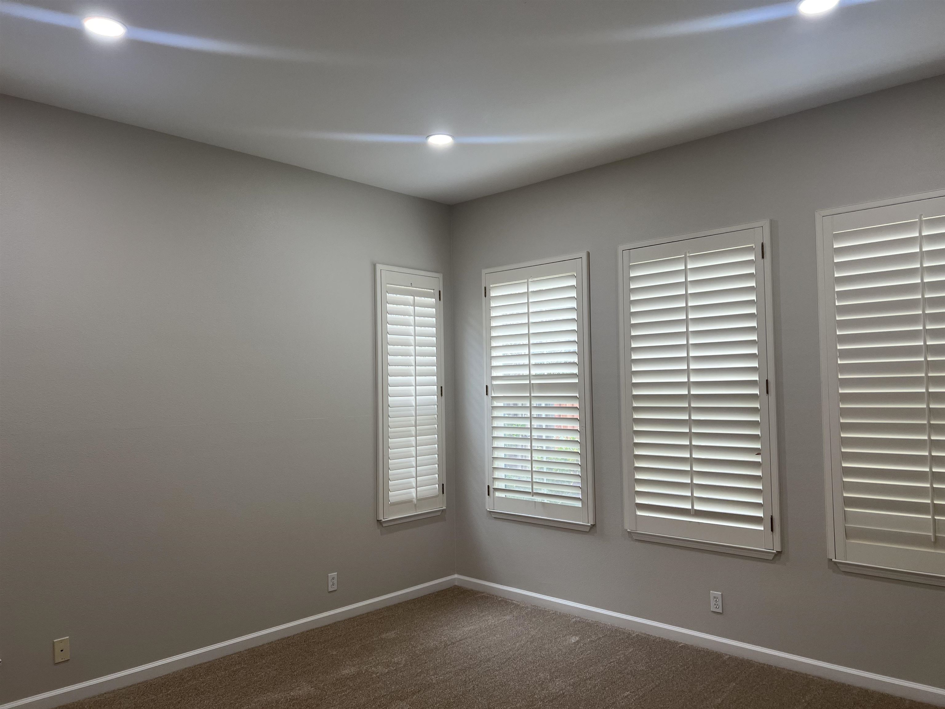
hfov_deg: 67.3
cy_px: 354
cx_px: 472
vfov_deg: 53.1
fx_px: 710
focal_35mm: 26
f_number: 1.5
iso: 64
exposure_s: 1/120
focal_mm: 5.7
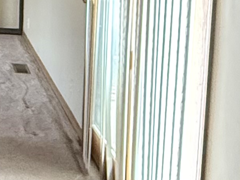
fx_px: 638
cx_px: -161
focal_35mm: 92
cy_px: -31
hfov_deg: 18.0
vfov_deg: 15.5
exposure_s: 1/60
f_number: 2.2
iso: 640
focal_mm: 2.22
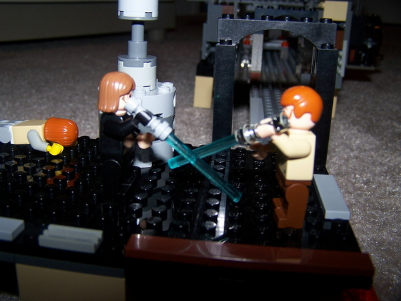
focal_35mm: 38
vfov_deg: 37.7
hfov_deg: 49.0
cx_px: 200
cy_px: 150
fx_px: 440
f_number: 2.8
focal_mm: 6.3
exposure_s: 1/60
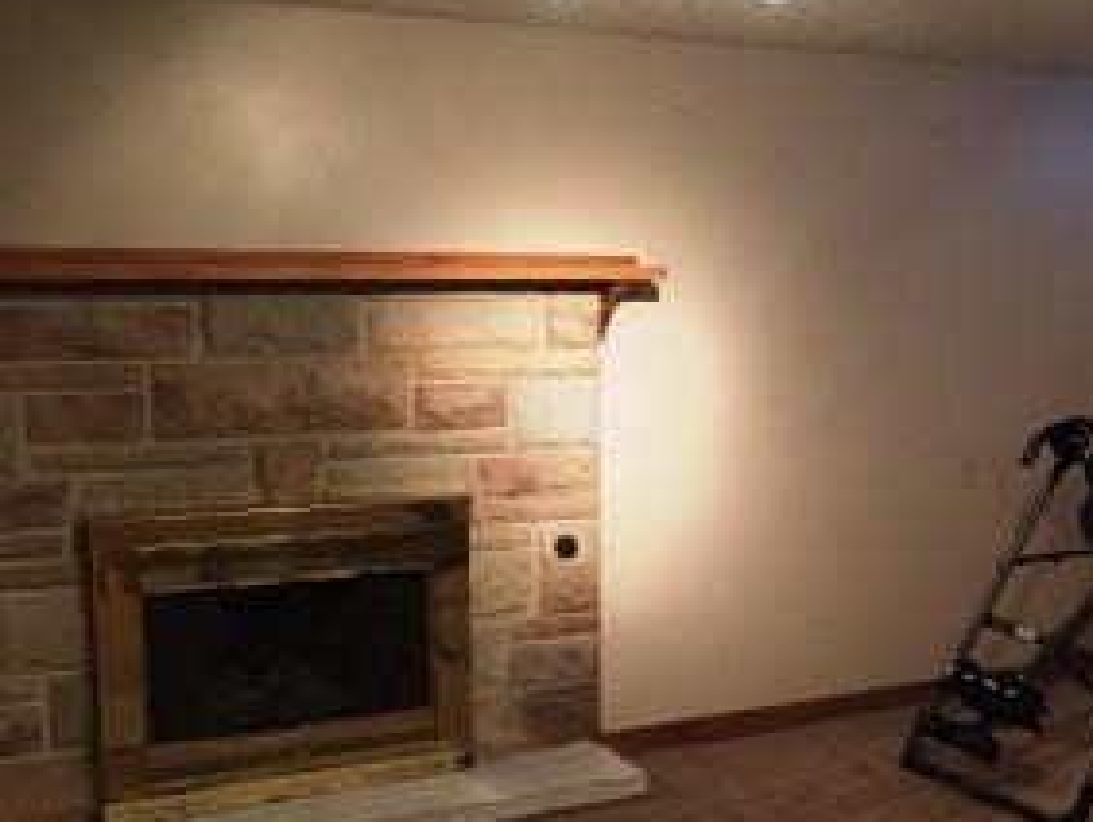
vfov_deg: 31.5
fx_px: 1454
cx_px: 682
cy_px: 489
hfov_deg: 40.9
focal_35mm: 46
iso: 200
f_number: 2.2
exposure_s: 1/30
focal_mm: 4.15
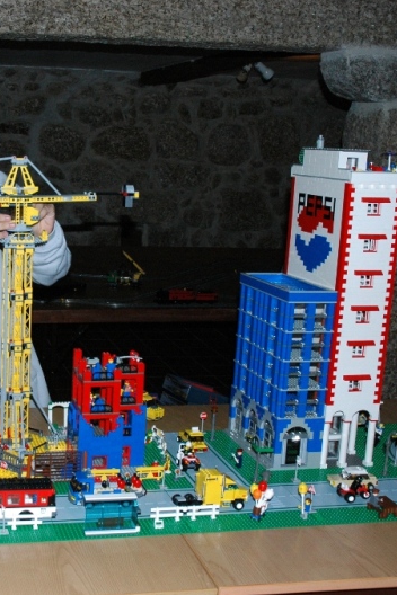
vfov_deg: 39.6
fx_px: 827
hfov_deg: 25.9
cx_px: 17
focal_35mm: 50
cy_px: 298
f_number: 8
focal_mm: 22
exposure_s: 1/125
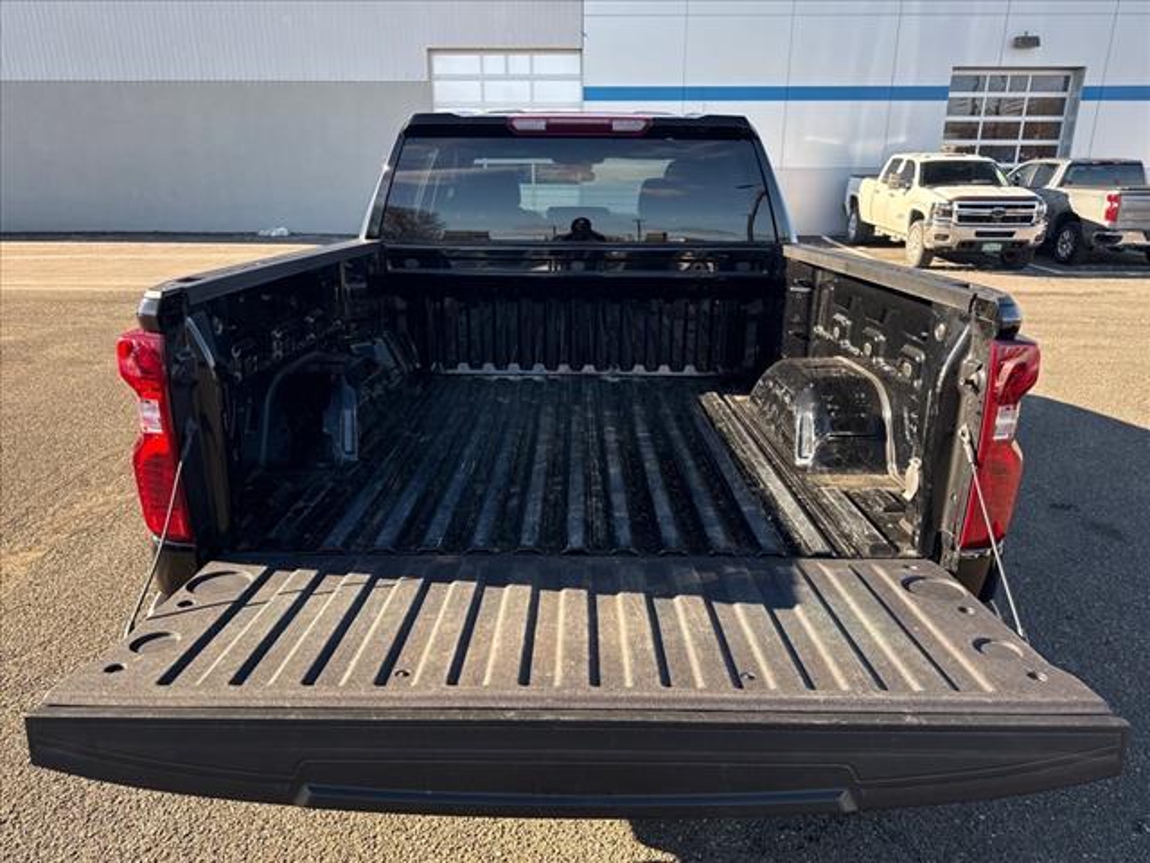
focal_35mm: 24
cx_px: 575
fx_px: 797
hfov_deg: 71.6
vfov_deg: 56.8
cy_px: 432
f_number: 1.78
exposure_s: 1/494
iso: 80
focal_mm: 6.76
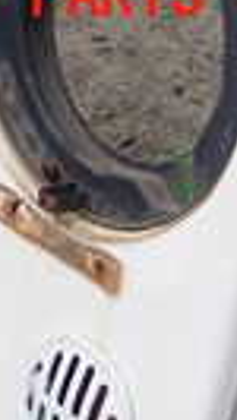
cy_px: 666
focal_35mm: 147
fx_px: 1639
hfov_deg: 7.1
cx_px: 787
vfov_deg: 13.6
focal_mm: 5.4
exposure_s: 1/160
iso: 100
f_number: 9
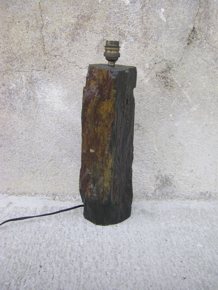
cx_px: 109
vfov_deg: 47.9
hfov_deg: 36.8
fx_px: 327
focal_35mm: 39
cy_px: 147
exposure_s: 1/80
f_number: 3.5
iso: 64
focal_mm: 6.3
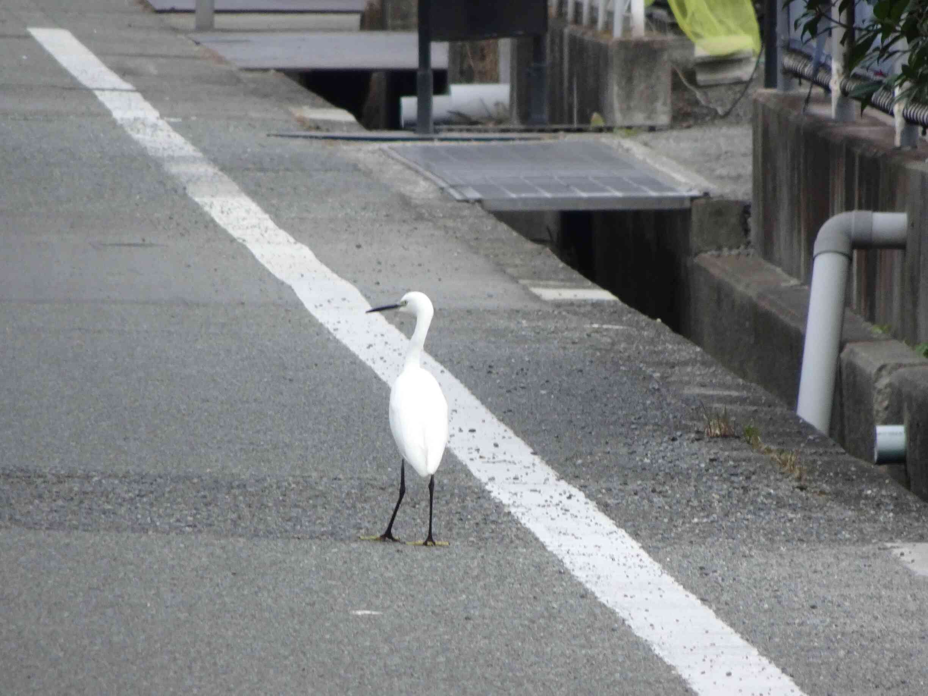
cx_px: 464
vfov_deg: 2.1
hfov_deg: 2.8
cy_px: 348
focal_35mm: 720
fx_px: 19302
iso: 250
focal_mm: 123
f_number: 6.4
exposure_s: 1/250
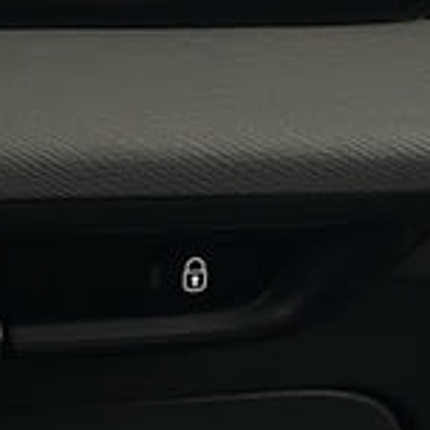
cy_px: -361
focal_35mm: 252
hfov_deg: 6.8
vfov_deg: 6.8
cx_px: -235
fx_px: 3542
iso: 250
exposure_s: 1/50
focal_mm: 6.86
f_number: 1.78
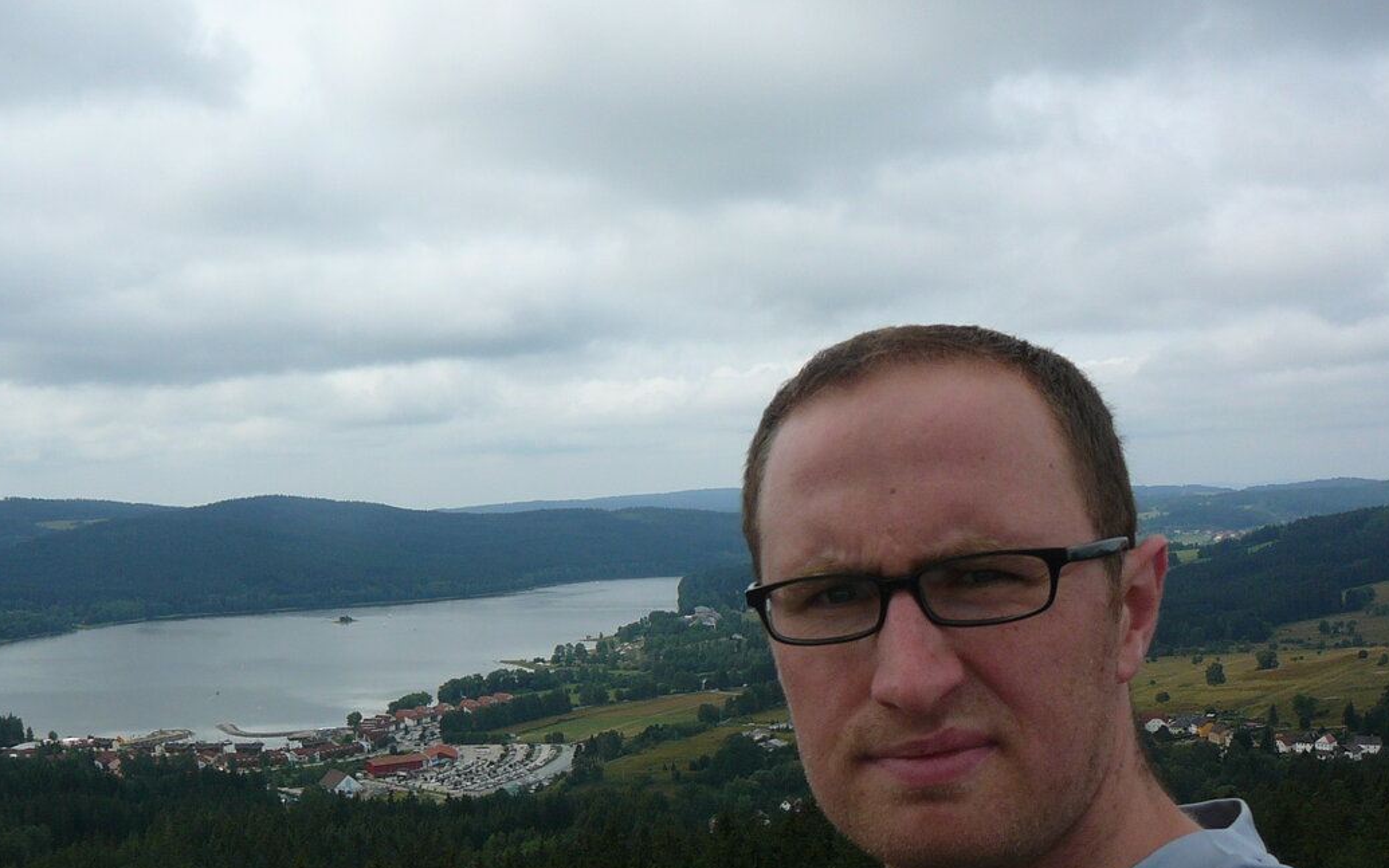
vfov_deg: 29.6
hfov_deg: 46.1
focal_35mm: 43
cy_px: 601
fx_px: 1628
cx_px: 600
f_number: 5
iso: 80
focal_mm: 5.2
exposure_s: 1/500
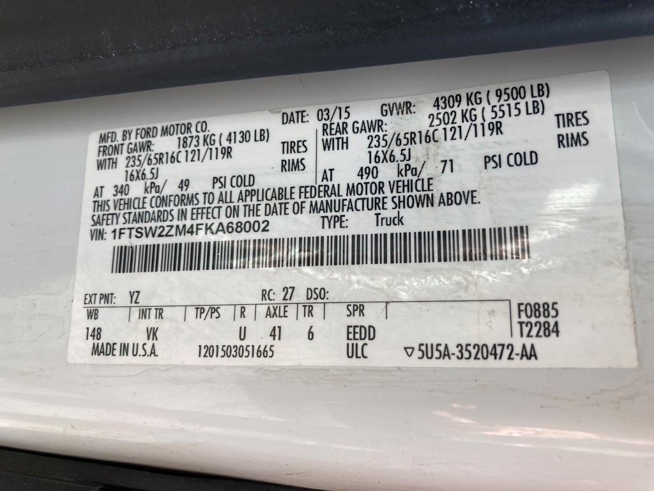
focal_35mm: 28
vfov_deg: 49.7
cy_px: 246
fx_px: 529
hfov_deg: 63.4
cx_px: 327
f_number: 1.8
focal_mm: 3.99
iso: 20
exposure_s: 1/251
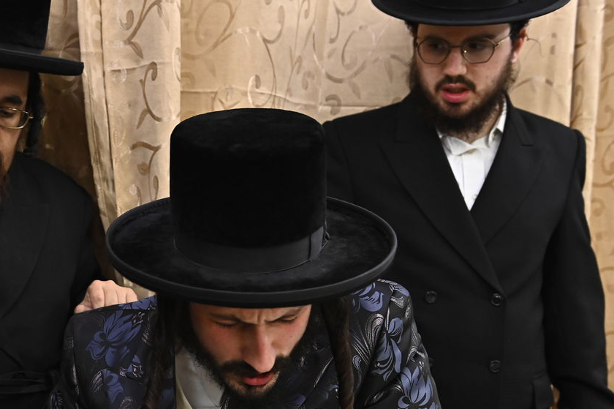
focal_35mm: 60
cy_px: 314
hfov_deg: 32.3
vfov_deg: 22.4
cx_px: 105
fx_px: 1023
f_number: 4.5
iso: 2000
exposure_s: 1/200
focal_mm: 36
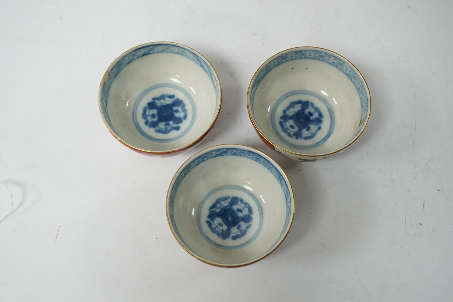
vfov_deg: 29.9
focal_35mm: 45
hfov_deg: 43.6
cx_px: 226
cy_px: 151
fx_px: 566
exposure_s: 1/125
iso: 1250
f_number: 5
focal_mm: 30
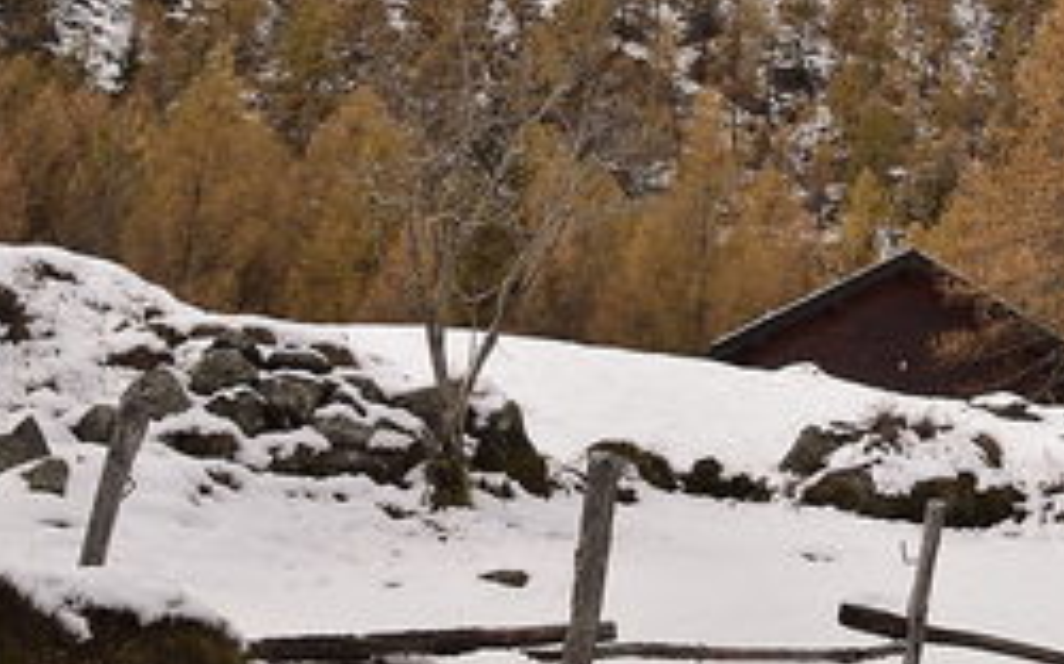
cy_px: -9
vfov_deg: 19.1
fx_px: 1913
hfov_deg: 27.7
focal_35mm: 66
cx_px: 1238
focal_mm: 18
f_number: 8
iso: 400
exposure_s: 1/200
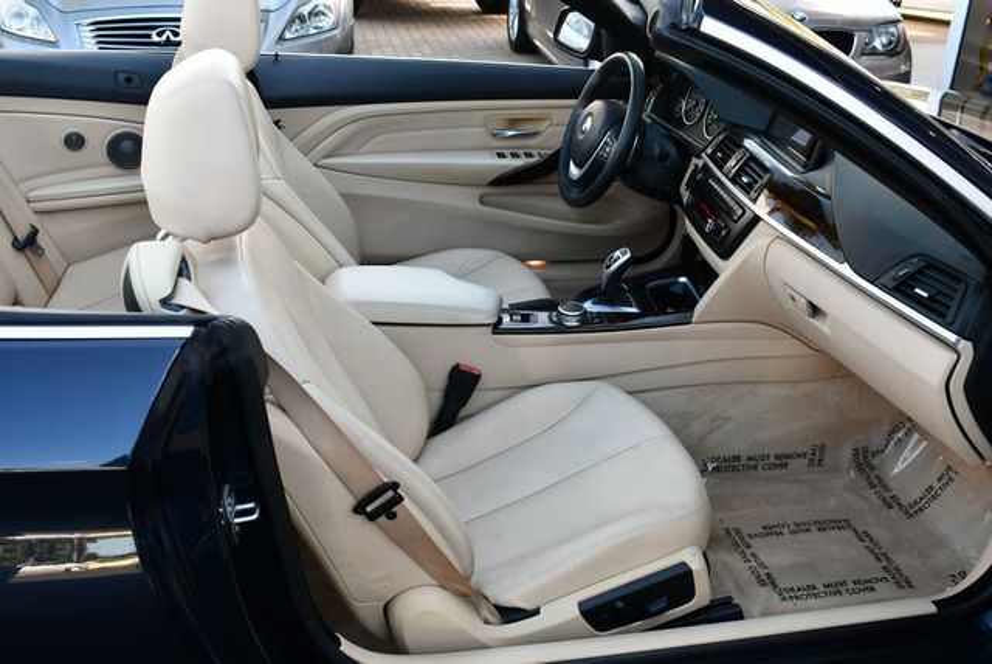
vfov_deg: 36.9
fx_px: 993
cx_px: 496
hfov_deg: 53.1
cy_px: 332
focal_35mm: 36
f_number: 4.5
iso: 400
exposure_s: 1/250
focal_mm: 18
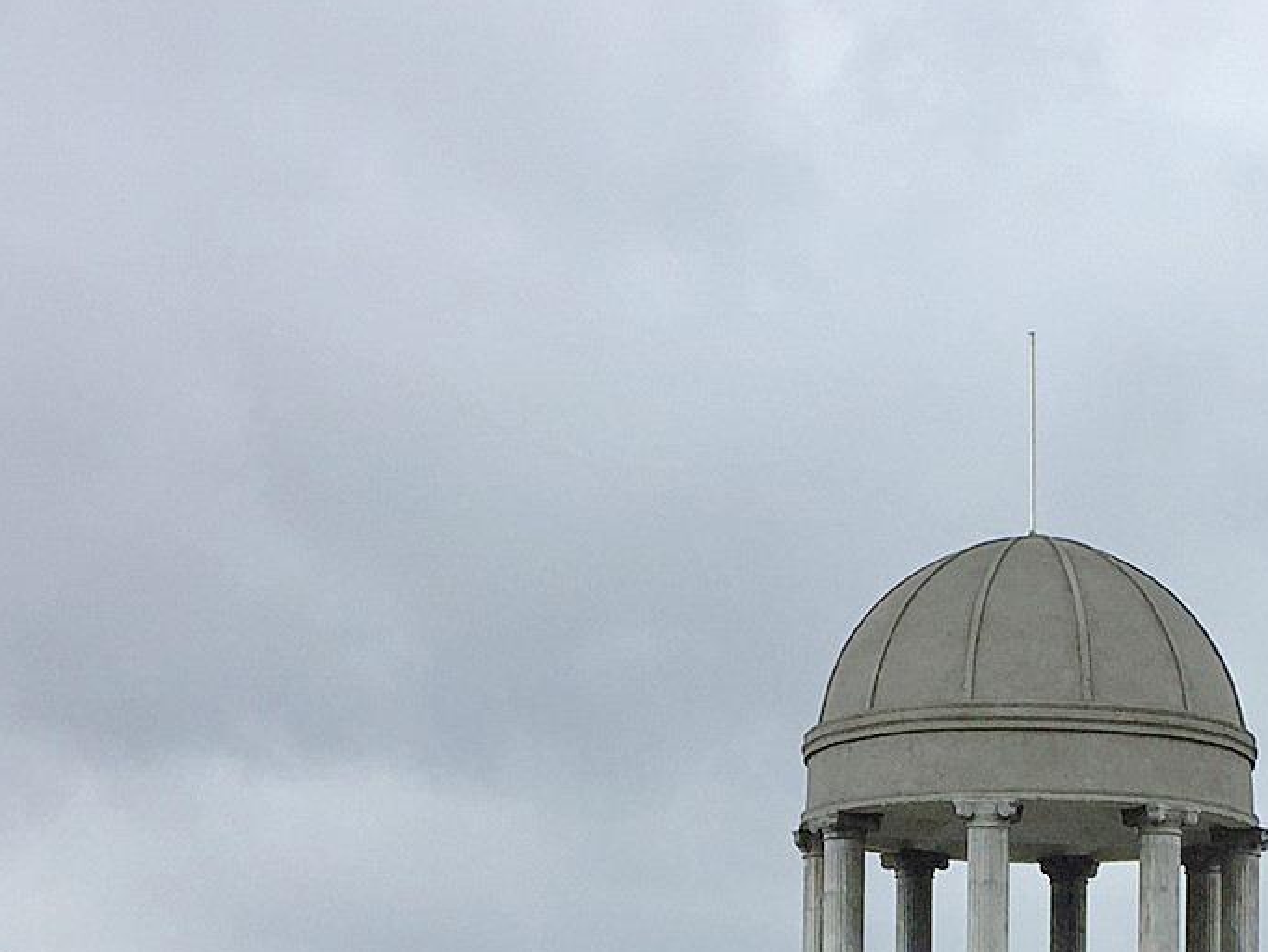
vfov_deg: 16.7
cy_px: 1108
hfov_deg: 22.5
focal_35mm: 85
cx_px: 1127
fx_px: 3115
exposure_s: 1/1721
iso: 32
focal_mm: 4.15
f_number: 2.2
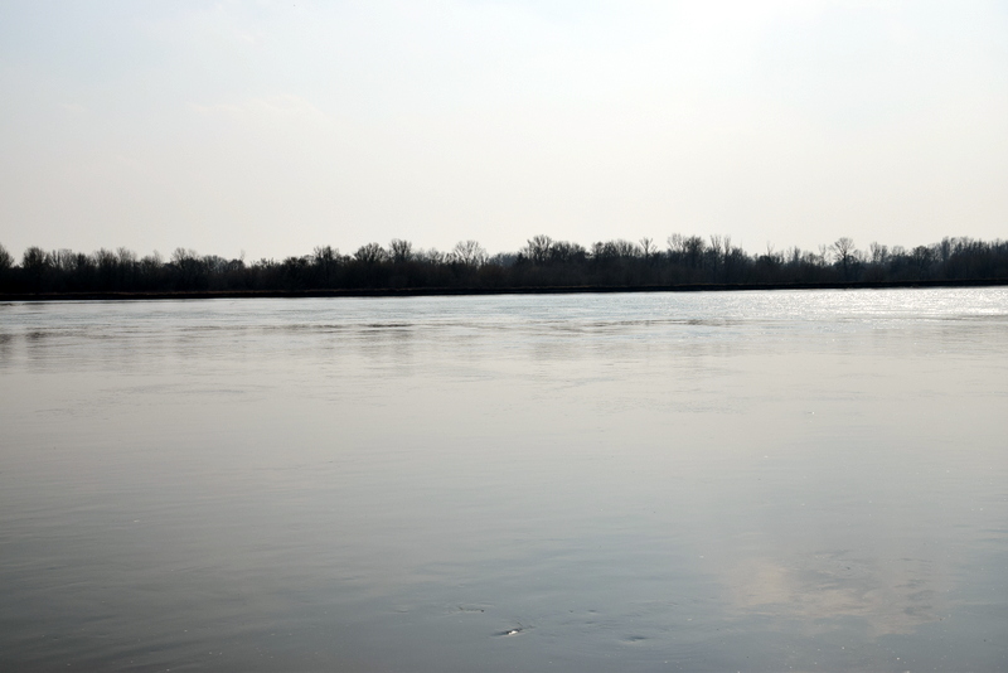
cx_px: 504
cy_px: 336
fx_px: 1344
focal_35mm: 48
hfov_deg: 41.1
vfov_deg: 28.1
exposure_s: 1/640
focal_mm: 32
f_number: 11
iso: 200
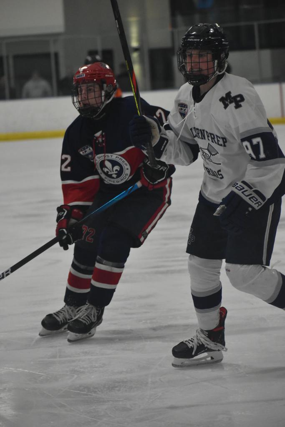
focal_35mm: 195
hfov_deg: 7.0
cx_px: 142
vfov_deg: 10.5
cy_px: 214
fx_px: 2315
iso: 3200
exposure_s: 1/320
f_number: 4.8
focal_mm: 130
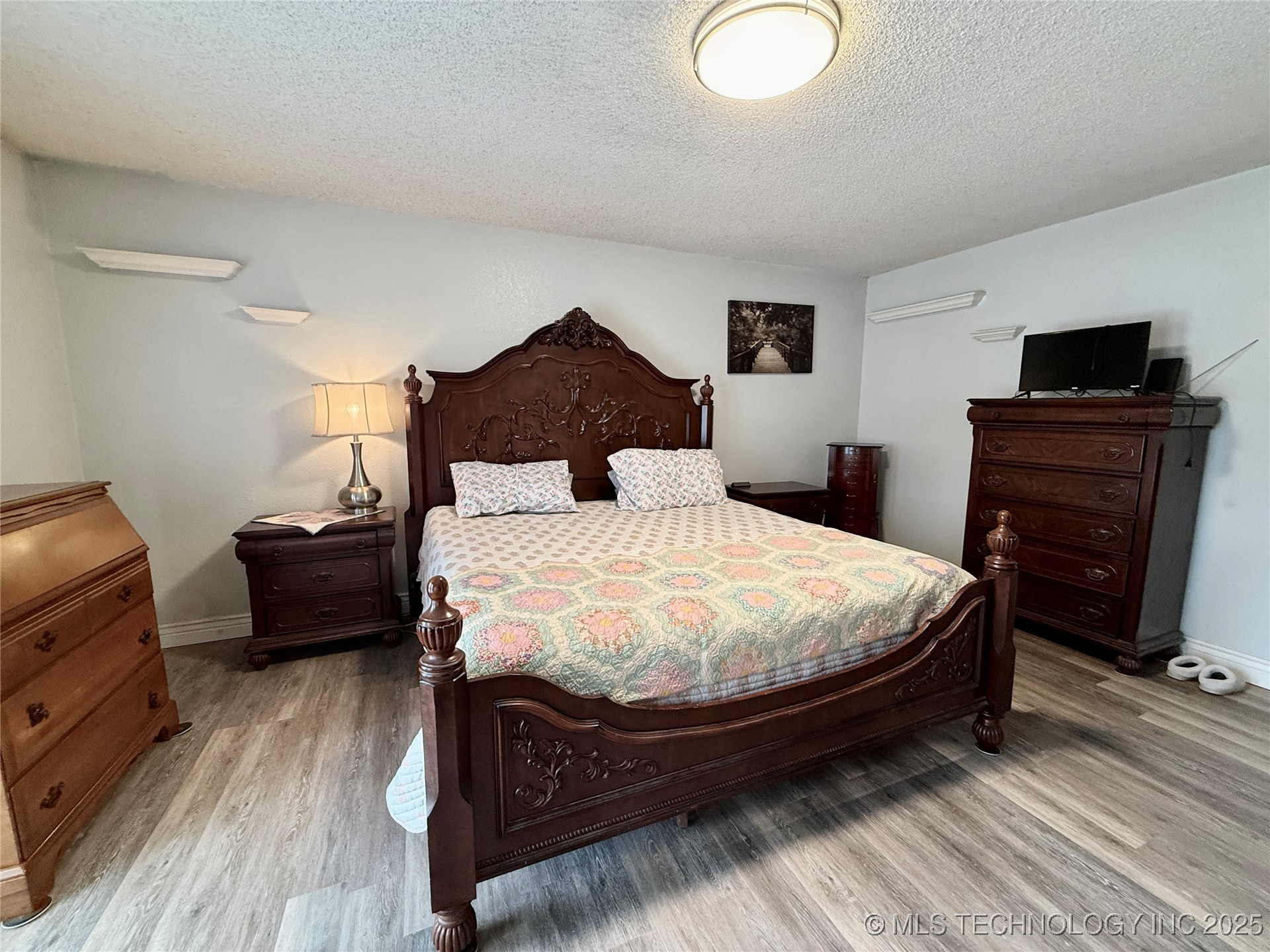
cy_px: 476
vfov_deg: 85.7
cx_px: 635
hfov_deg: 102.1
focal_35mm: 14
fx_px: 514
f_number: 2.2
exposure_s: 1/60
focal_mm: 2.22
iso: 250
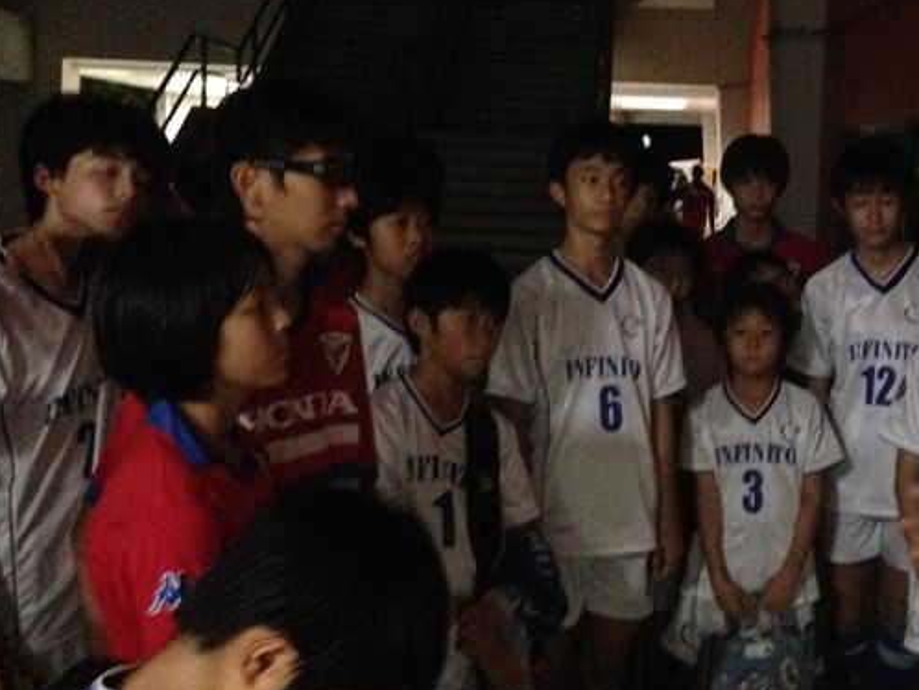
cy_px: 308
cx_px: 698
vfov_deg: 27.5
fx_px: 1408
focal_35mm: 53
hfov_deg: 35.3
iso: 800
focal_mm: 4.12
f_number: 2.4
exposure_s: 1/15
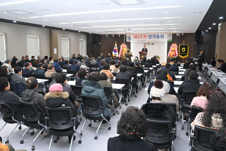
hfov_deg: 69.4
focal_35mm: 26
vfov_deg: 49.5
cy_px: 77
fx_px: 163
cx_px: 114
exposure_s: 1/250
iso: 3200
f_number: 6.3
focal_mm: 24
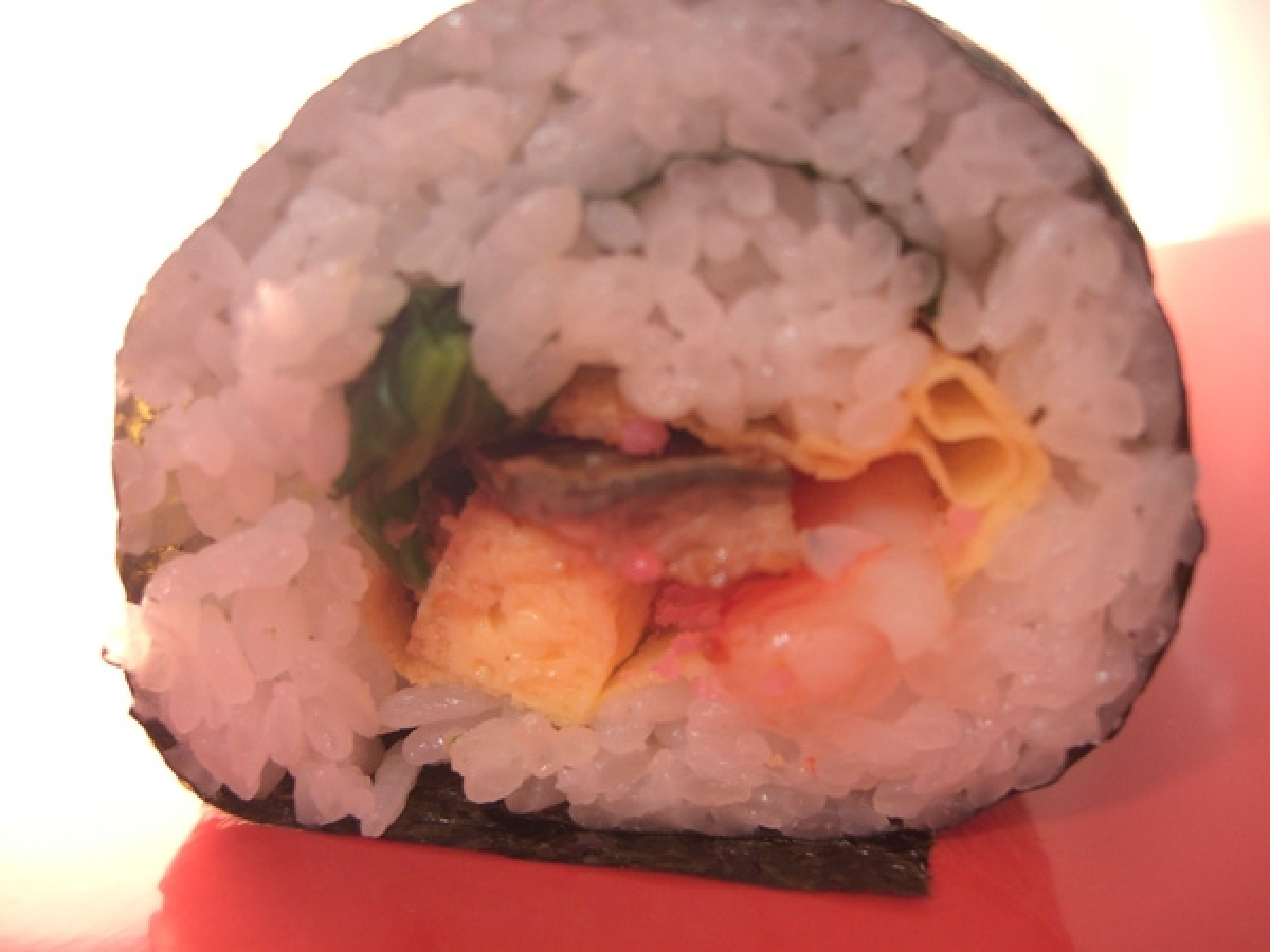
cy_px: 476
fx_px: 1394
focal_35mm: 38
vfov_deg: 37.7
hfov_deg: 49.0
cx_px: 635
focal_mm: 7.9
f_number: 2.8
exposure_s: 1/20
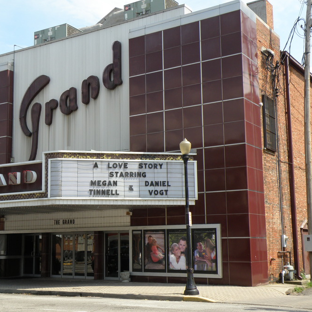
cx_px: 124
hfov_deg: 31.5
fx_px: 551
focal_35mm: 54
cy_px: 156
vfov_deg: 31.6
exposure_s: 1/200
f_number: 5.6
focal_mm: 8.06
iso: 64
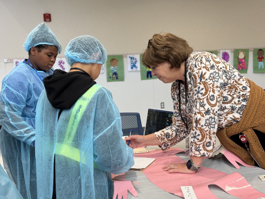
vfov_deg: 30.3
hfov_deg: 39.7
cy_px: 100
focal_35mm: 48
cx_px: 132
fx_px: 367
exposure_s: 1/60
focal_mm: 6.76
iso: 50
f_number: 1.78
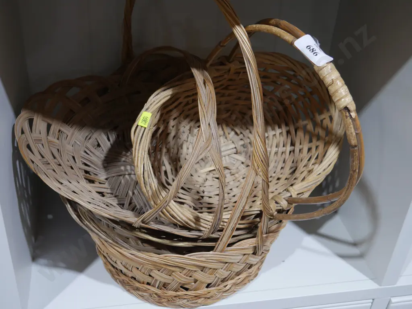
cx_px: 206
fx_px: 500
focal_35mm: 42
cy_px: 154
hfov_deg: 44.8
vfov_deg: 34.4
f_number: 4.6
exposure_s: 1/60
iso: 500
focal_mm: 21
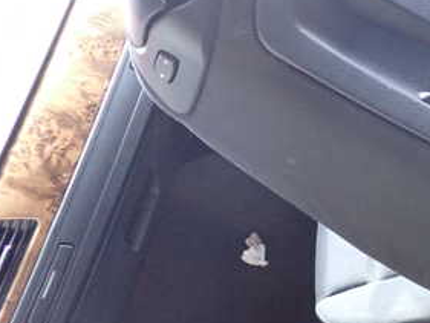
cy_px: 66
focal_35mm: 64
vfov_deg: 22.6
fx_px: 795
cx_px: 436
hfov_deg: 28.3
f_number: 2.3
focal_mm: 5.4
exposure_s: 1/125
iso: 1000
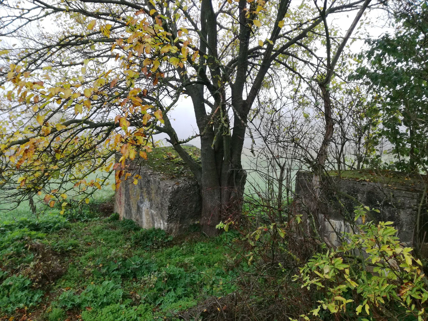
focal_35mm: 27
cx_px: 214
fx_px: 334
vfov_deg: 51.4
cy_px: 160
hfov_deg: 65.3
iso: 80
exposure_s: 1/100
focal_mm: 3.79
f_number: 2
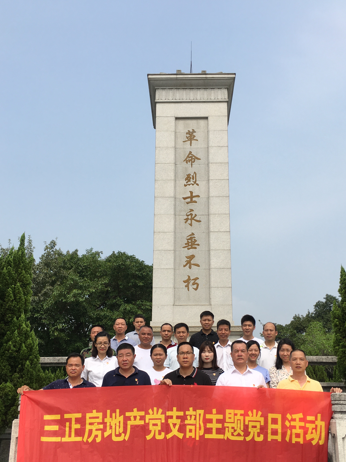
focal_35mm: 35
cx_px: 181
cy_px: 277
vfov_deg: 52.3
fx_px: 466
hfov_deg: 40.7
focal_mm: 4.15
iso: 25
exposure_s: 1/1972
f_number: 2.2
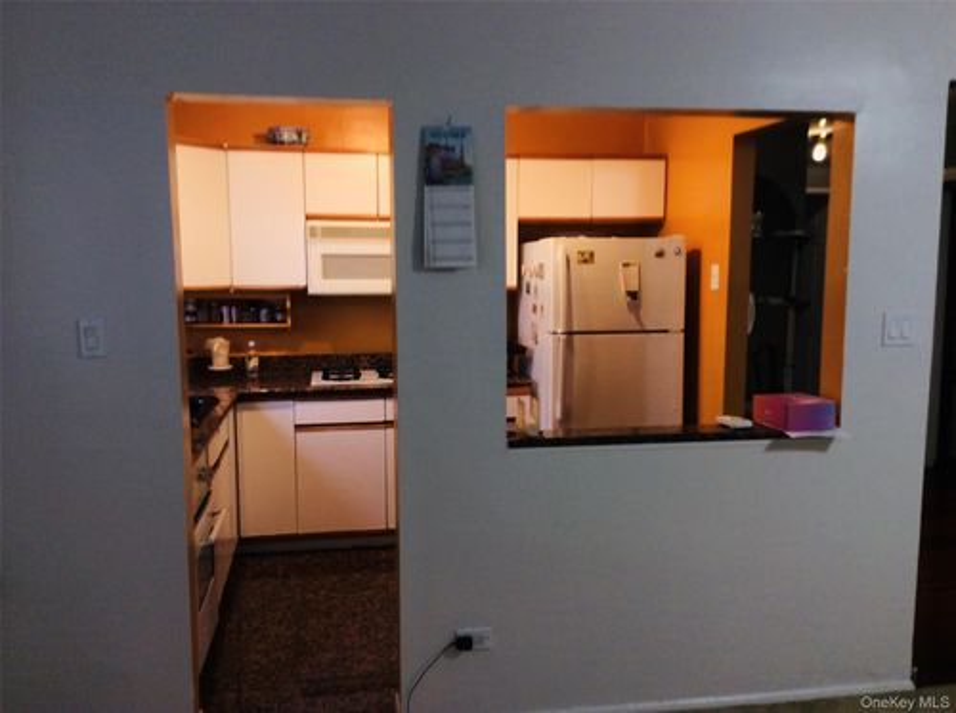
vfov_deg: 44.0
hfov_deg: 56.9
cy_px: 356
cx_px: 478
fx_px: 882
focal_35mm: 32
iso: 40
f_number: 2.4
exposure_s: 1/24
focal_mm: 3.3
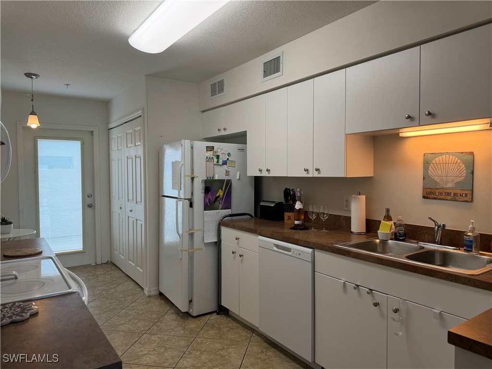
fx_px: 341
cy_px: 184
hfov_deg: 71.6
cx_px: 246
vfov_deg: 56.8
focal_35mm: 24
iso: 100
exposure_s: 1/124
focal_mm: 6.76
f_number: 1.78
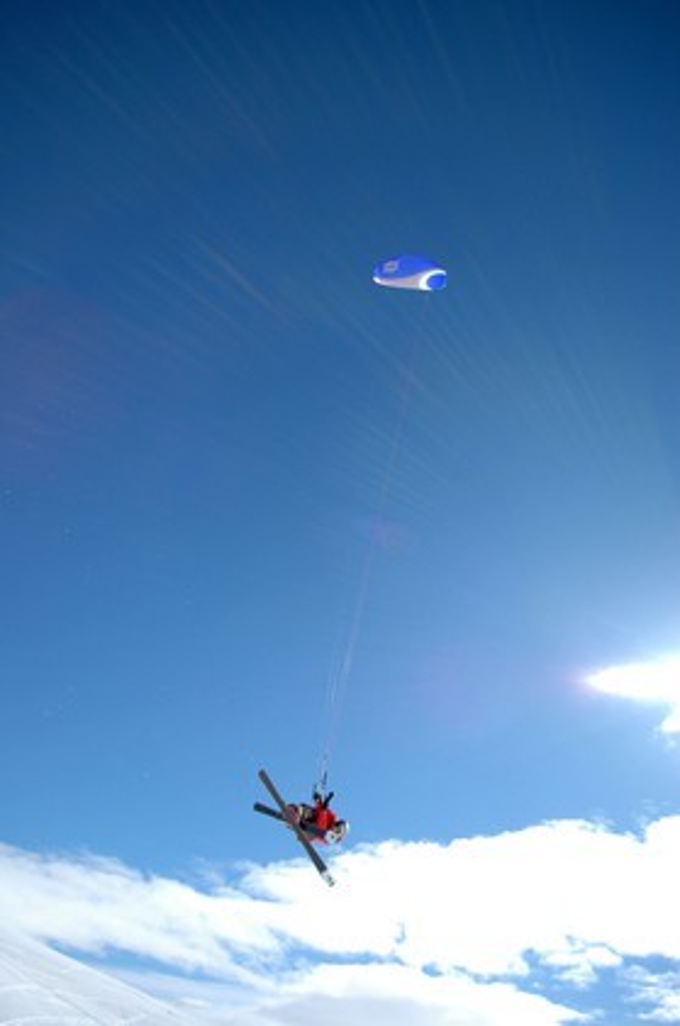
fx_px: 427
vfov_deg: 100.5
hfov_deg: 77.1
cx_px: 340
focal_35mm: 15
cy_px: 513
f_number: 5.6
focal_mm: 10
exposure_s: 1/1000
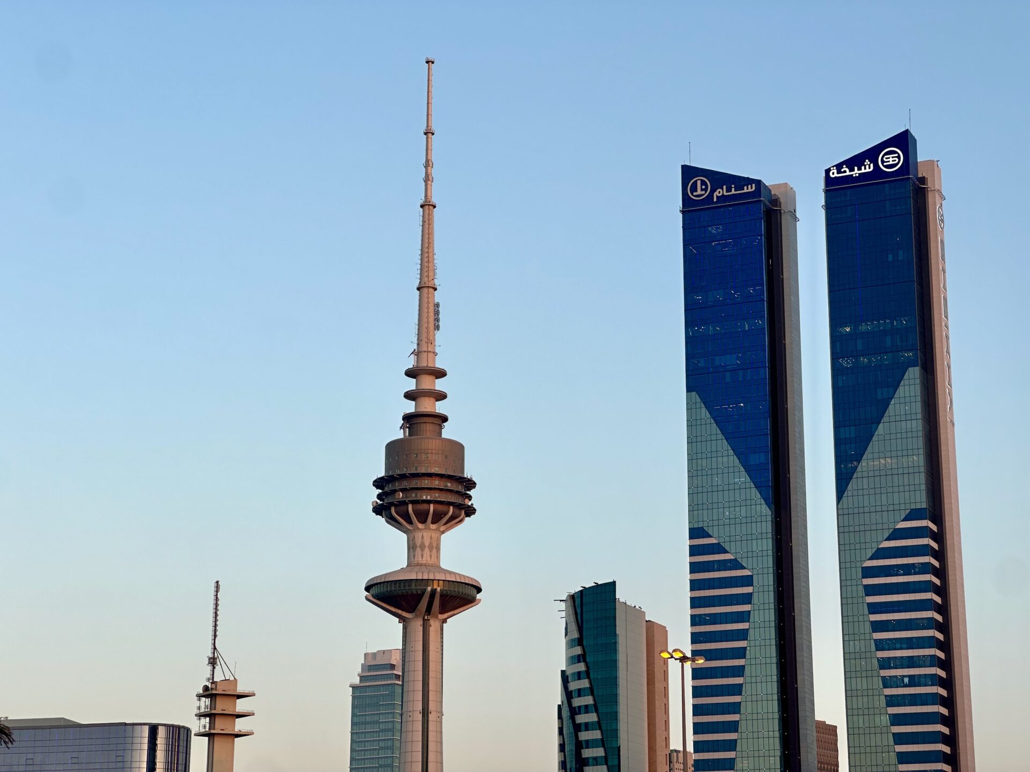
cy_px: 386
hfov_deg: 25.3
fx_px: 2291
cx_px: 515
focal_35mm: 77
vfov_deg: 19.1
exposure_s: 1/135
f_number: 2.8
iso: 32
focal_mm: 9
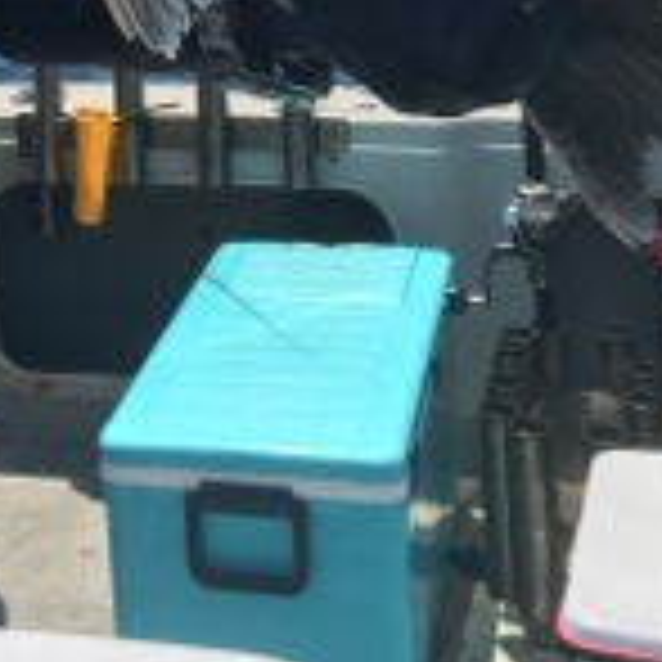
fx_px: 1882
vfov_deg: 17.9
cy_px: -324
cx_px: 20
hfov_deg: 19.4
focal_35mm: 87
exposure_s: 1/1748
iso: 25
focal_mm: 4.15
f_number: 2.2
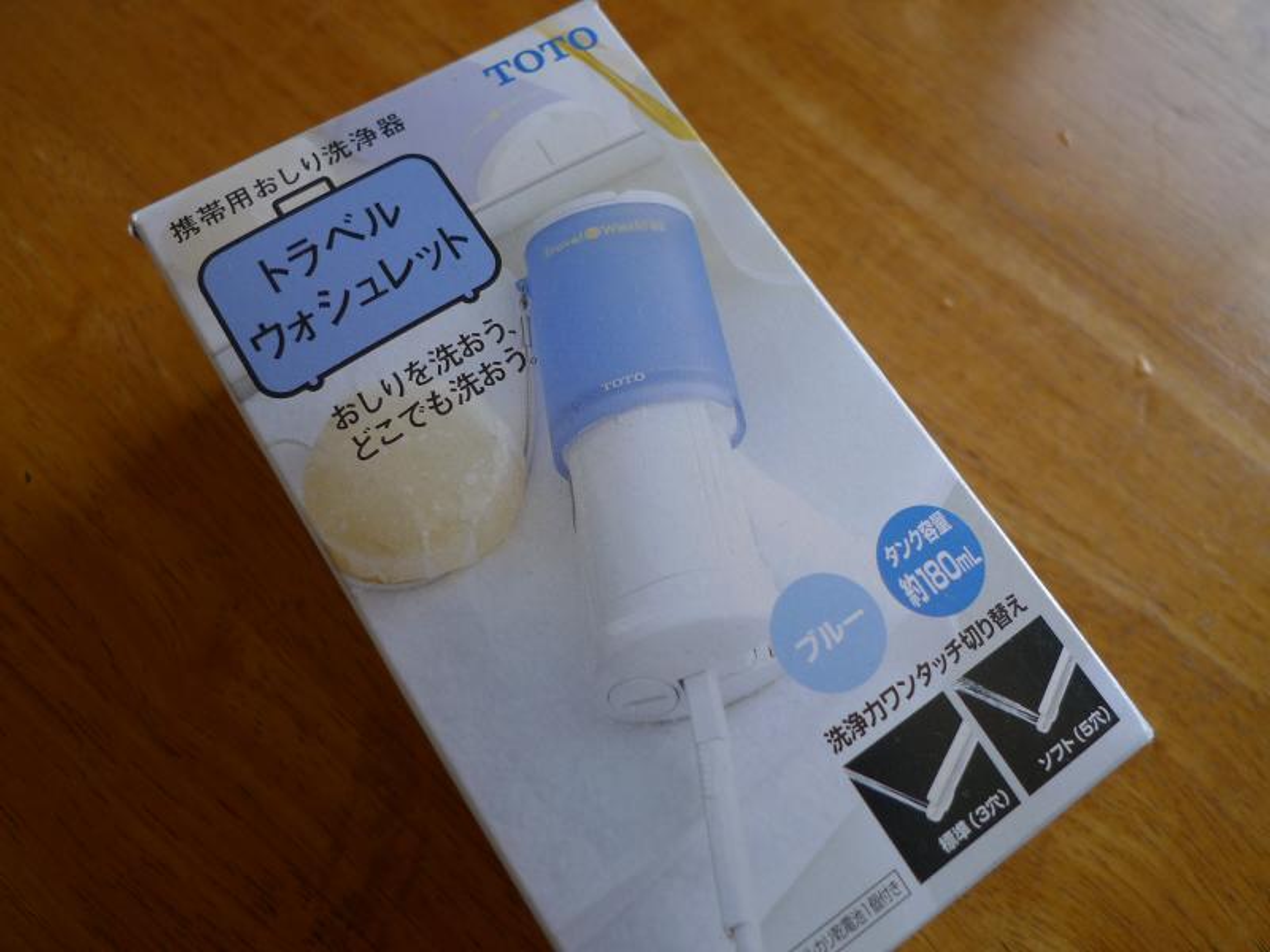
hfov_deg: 71.6
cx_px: 635
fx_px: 881
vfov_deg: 56.8
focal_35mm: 24
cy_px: 476
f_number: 2
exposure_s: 1/40
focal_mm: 5.1
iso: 80
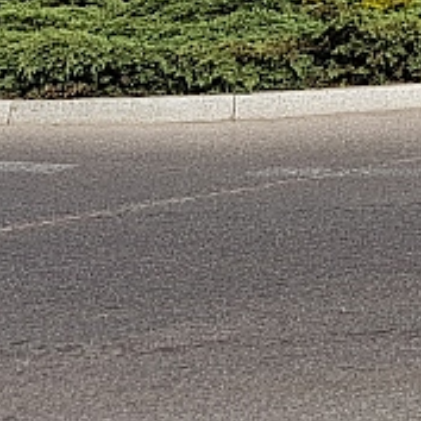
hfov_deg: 12.1
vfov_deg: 12.2
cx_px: 802
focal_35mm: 130
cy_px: -352
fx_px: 1789
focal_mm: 4.2
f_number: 1.7
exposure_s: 1/2784
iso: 40
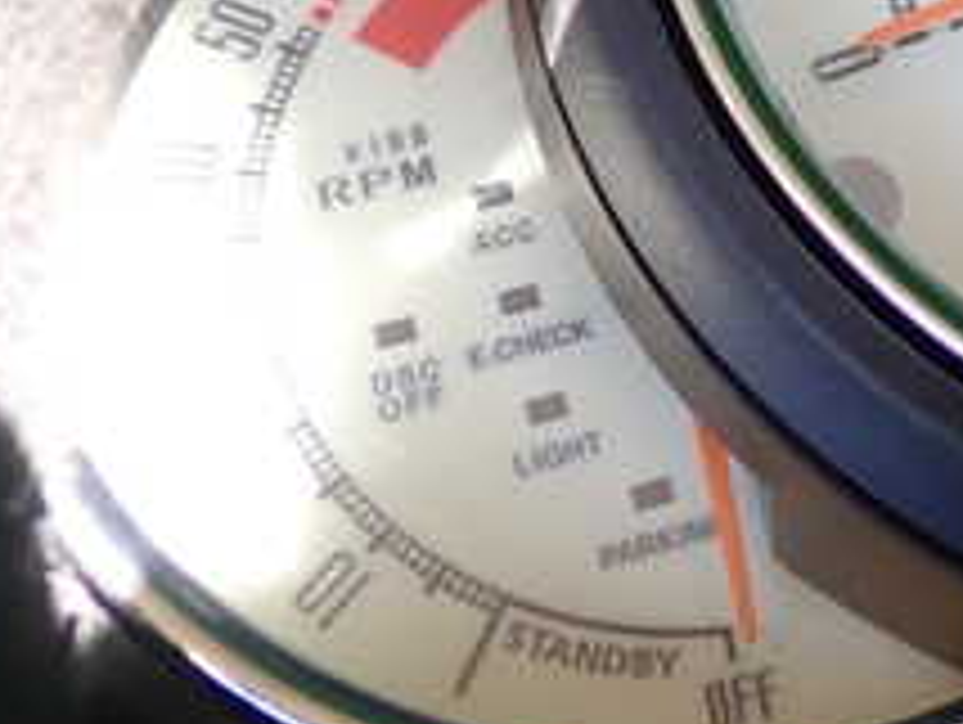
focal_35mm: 84
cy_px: -36
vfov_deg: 17.1
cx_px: 1143
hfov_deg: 21.6
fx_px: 2339
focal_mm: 5.4
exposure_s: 1/60
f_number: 2.3
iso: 100
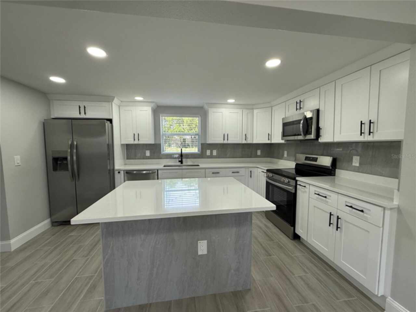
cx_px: 208
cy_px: 156
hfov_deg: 102.1
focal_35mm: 14
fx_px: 168
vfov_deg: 85.7
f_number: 2.2
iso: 80
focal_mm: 2.22
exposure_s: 1/120
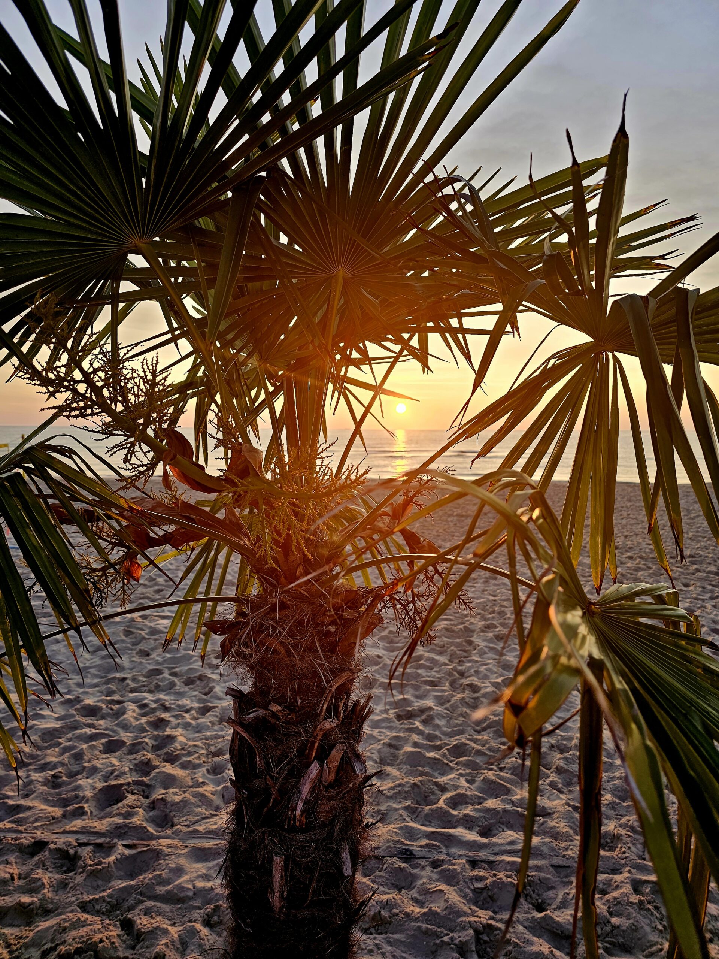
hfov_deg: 58.9
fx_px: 637
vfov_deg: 73.9
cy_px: 480
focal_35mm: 23
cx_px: 360
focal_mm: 6.3
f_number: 1.7
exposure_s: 1/182
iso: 25
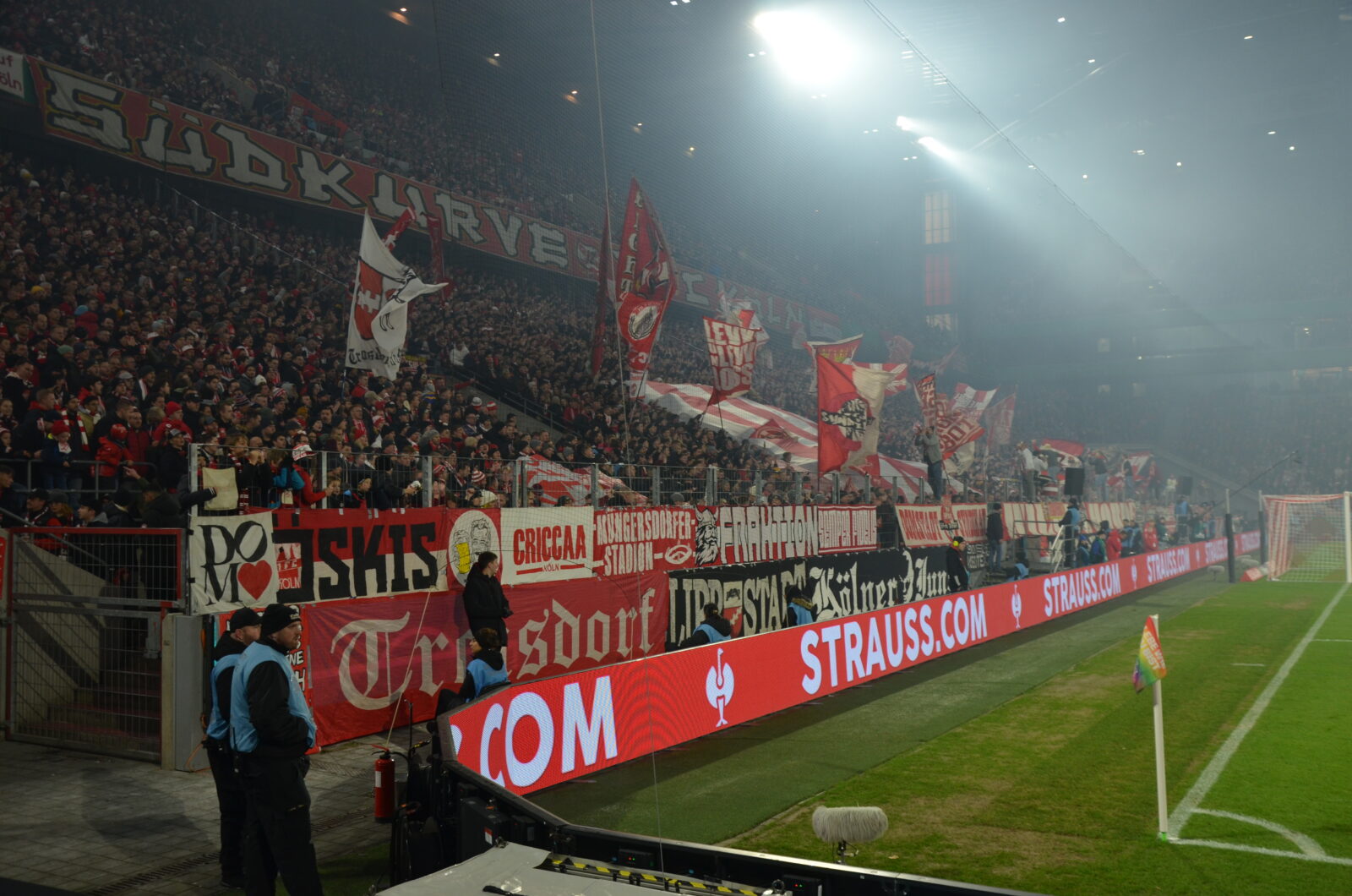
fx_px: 1237
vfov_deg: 39.8
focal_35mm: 33
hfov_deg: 57.3
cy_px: 448
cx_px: 676
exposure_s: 1/125
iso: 400
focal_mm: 22
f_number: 5.6
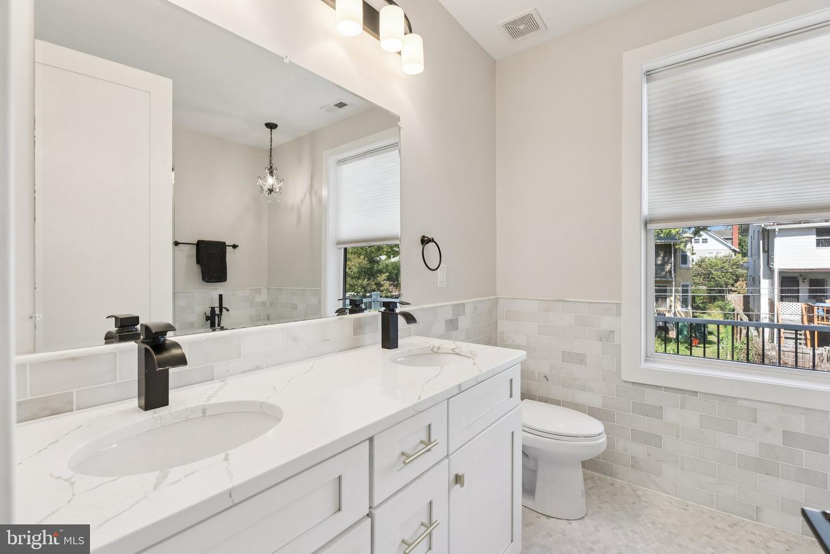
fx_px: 369
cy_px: 277
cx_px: 415
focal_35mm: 16
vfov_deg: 73.8
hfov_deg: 96.7
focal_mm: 16
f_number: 5
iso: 800
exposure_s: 1/125
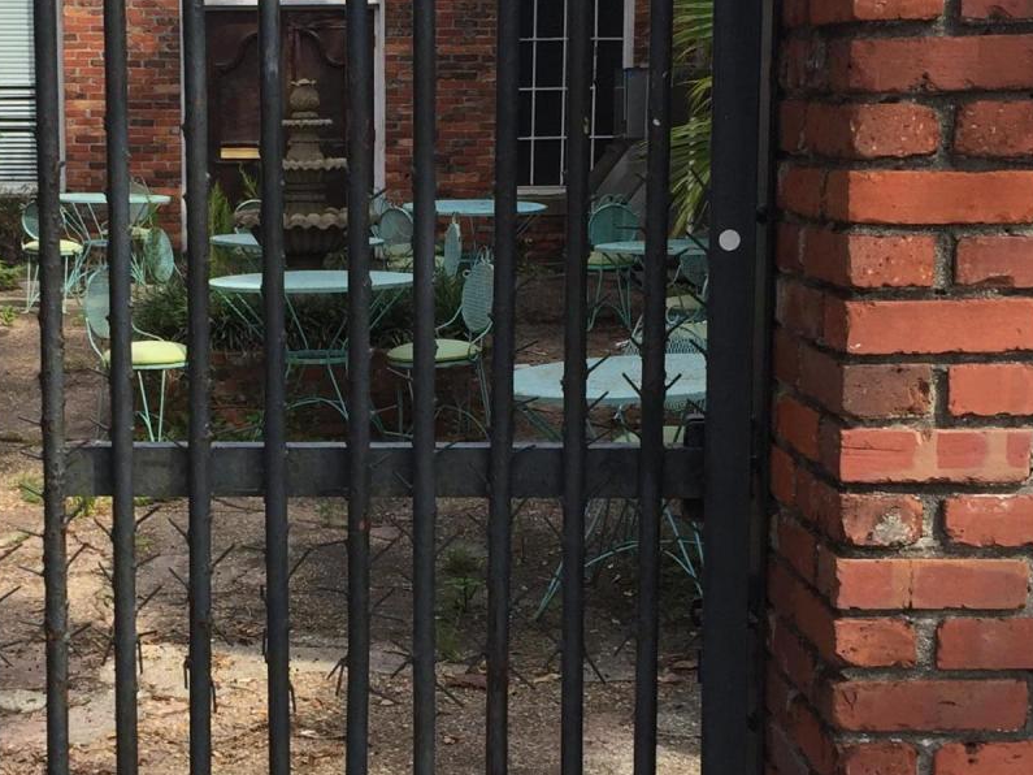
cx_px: 296
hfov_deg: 26.4
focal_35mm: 73
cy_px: 401
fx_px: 2178
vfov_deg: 20.2
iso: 32
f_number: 2.2
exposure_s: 1/1068
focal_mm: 4.15
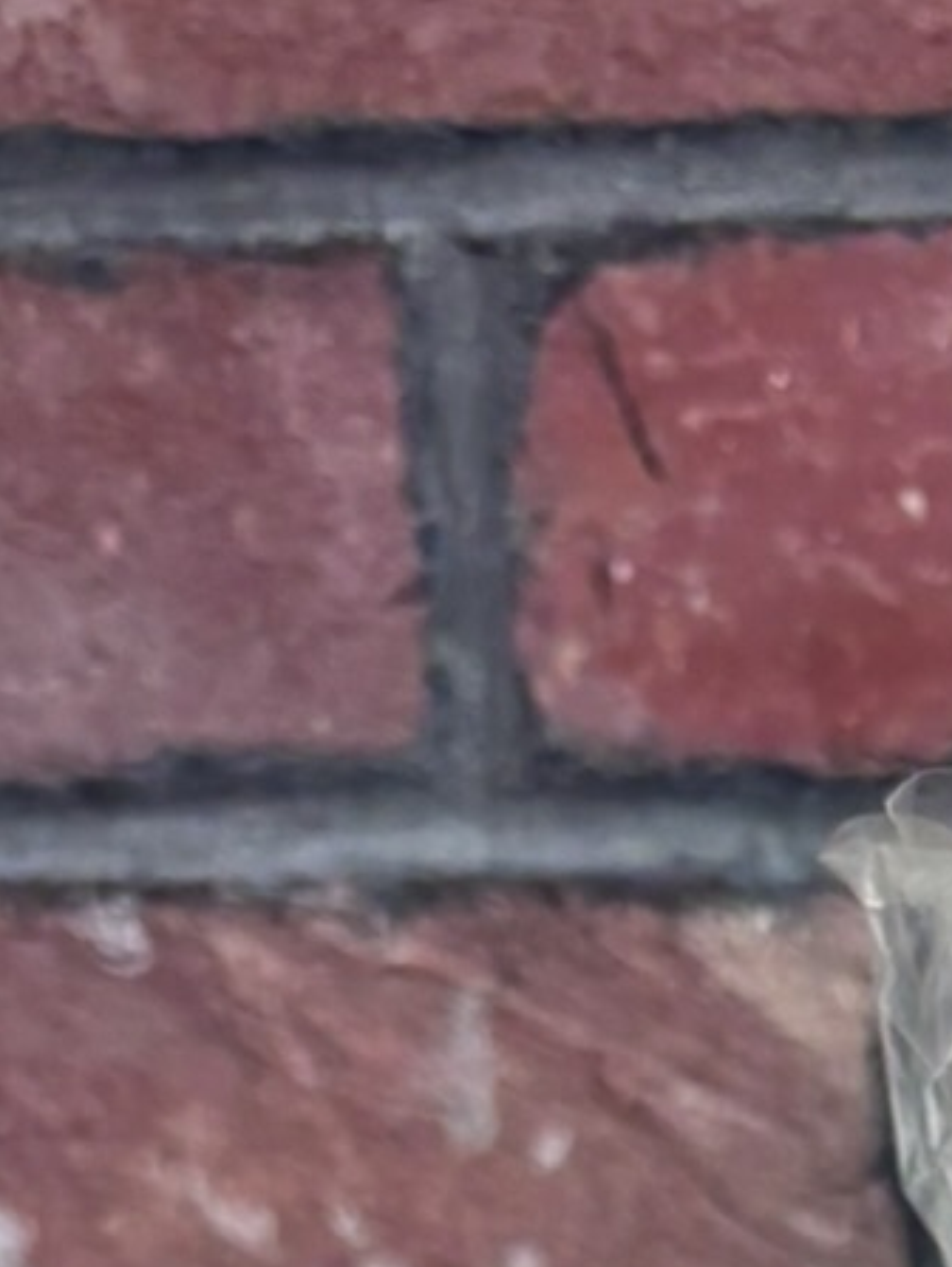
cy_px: 2619
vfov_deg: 13.8
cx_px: 1309
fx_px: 4357
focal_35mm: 119
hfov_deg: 12.0
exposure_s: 1/100
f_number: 1.6
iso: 50
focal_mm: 5.96
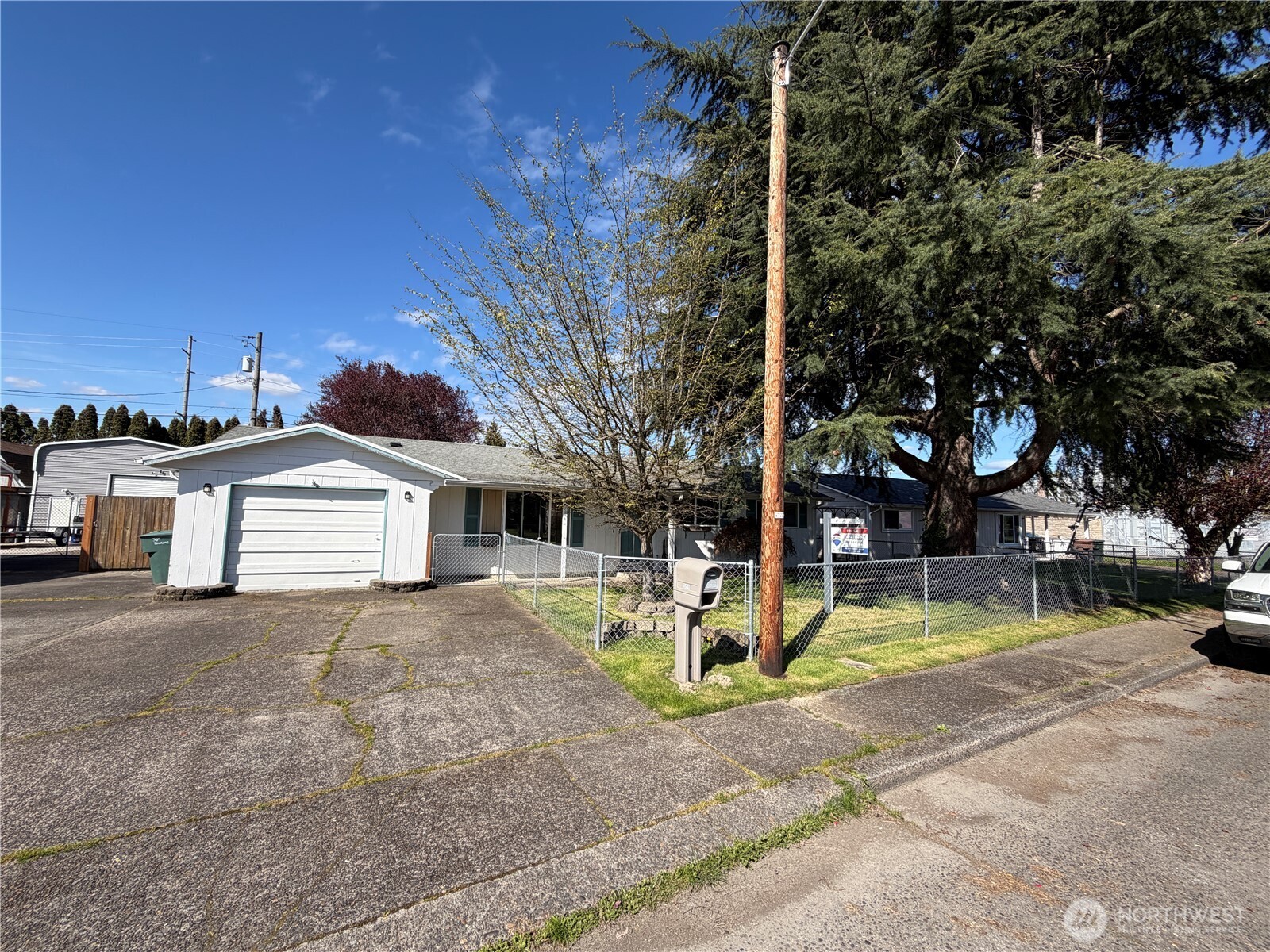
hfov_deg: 102.1
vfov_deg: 85.7
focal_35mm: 14
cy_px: 476
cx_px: 635
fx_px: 514
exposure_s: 1/770
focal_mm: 2.22
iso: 25
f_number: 2.2
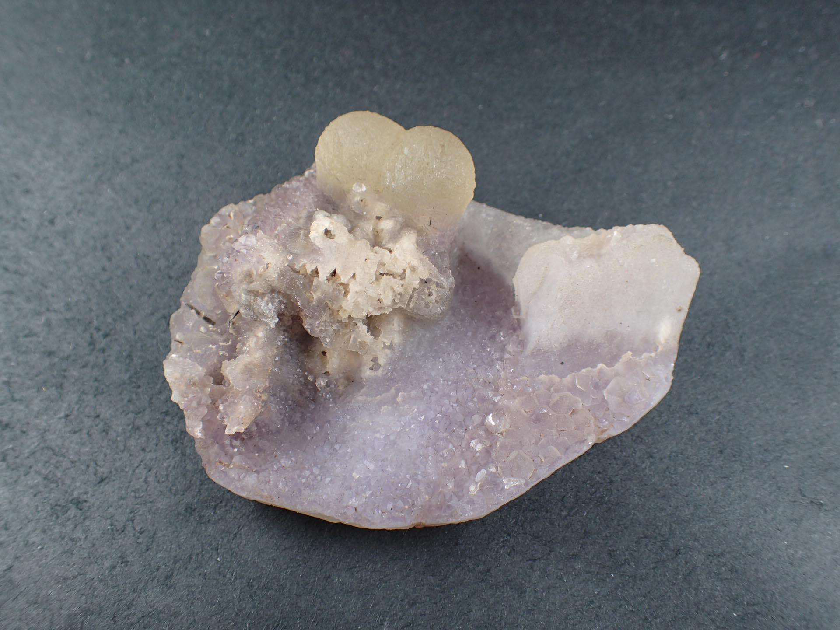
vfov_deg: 46.8
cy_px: 315
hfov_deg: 60.0
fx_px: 728
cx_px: 420
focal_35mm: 30
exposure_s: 1/125
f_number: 2.3
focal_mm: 5.5
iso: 125
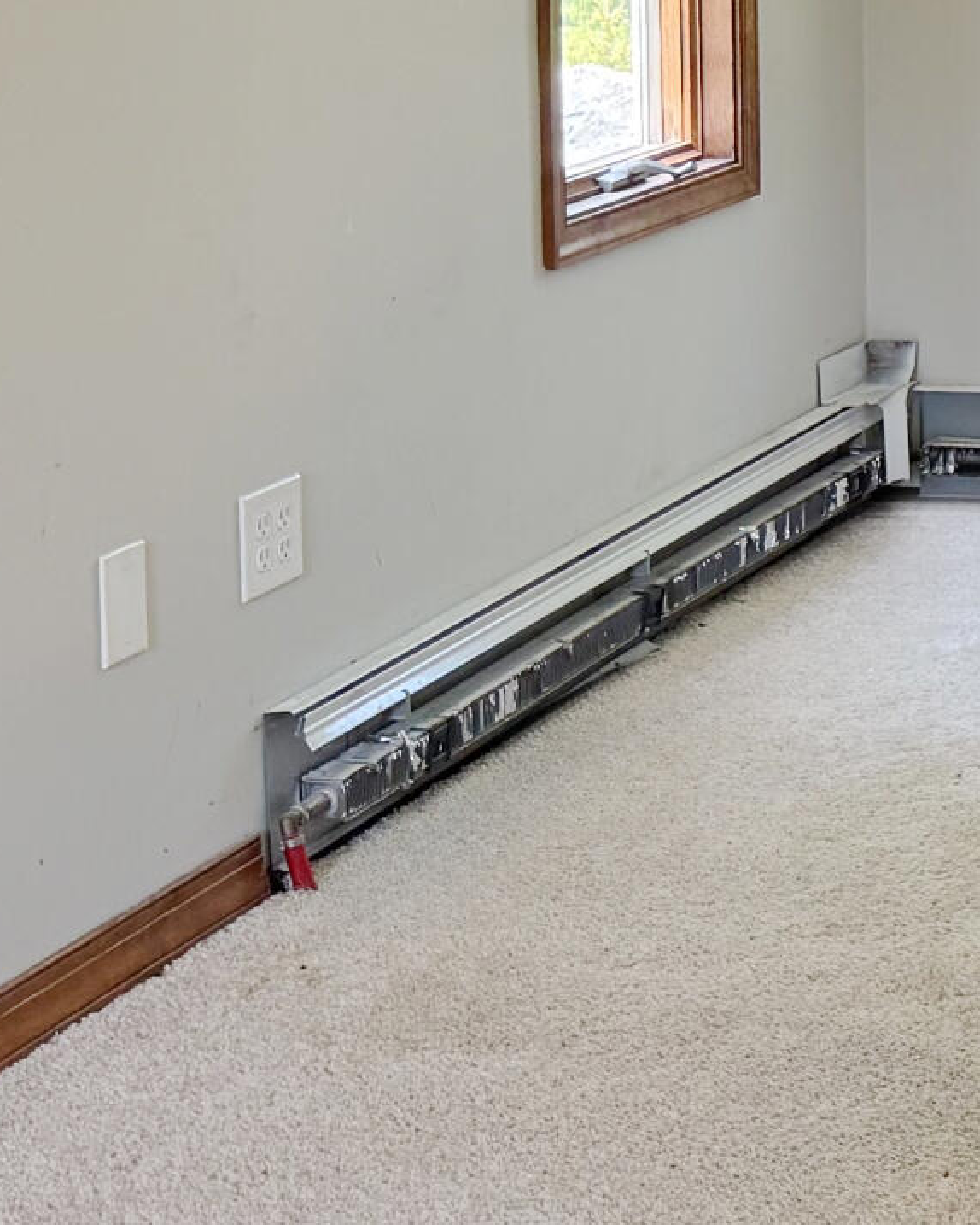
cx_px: 2139
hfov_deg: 13.0
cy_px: -91
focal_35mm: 98
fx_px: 3552
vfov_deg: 18.9
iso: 200
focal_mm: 6.76
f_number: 1.78
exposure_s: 1/163
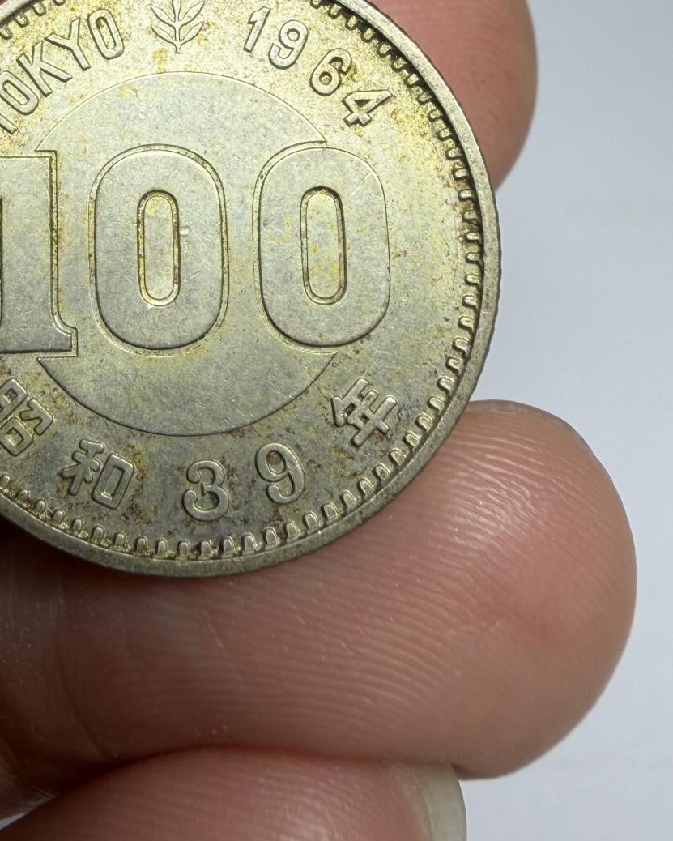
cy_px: 185
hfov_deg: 33.1
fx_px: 1095
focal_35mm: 44
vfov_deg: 40.5
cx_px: 129
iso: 40
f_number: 2.2
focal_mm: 2.22
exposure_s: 1/139
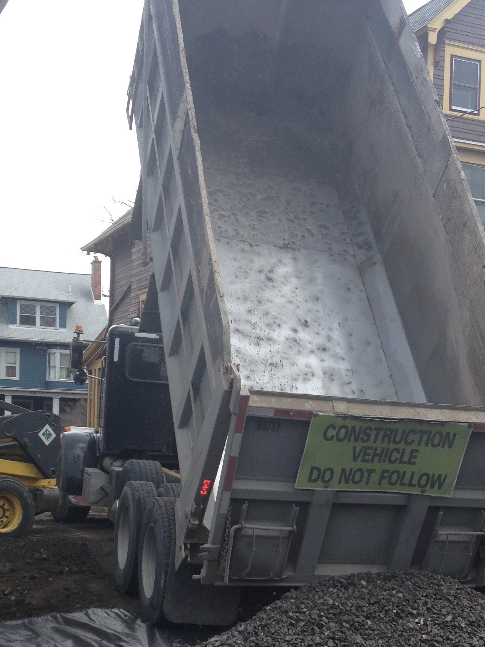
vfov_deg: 30.3
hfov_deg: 23.2
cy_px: 475
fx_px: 1177
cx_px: 329
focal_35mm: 63
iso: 50
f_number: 2.4
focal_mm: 4.28
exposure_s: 1/531
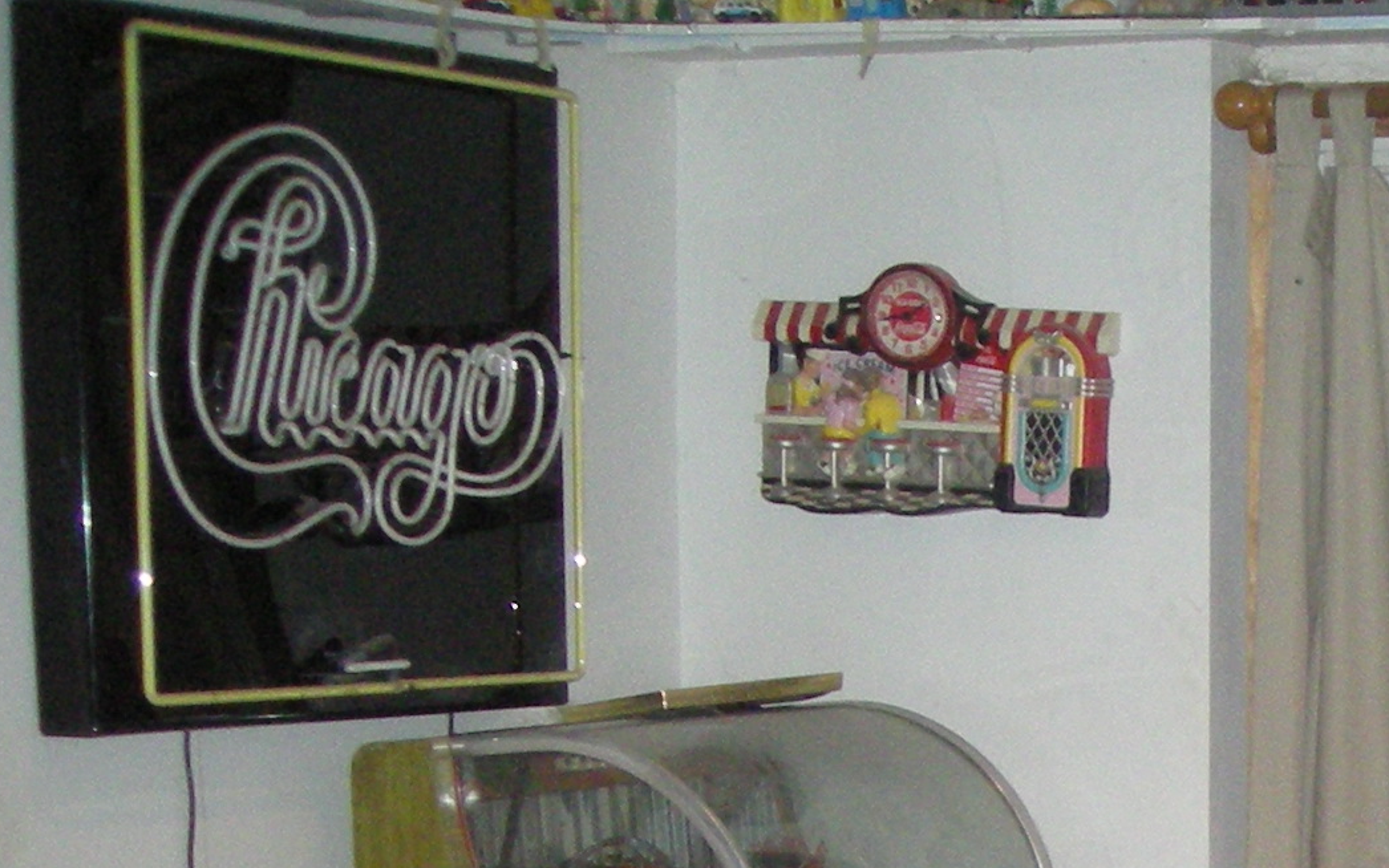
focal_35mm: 109
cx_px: 1693
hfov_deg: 18.1
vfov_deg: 11.4
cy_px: 1423
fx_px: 4127
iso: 366
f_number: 2.8
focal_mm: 5.7
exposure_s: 1/60
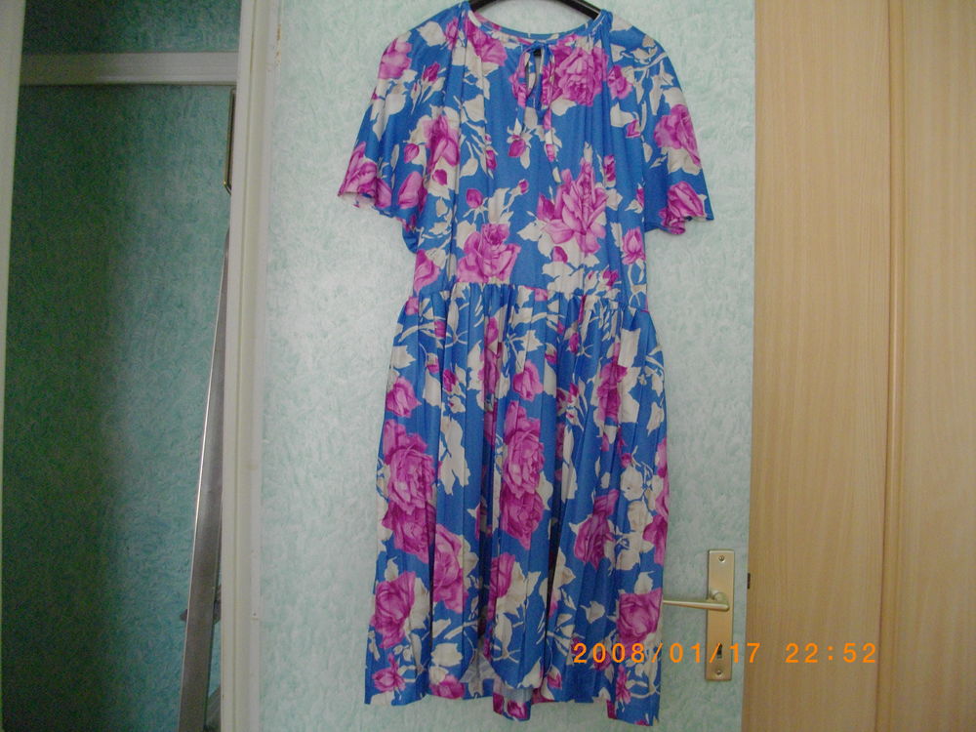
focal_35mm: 32
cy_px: 366
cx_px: 488
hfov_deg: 56.8
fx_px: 902
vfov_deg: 44.2
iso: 340
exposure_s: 1/50
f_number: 2.9
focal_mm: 5.7
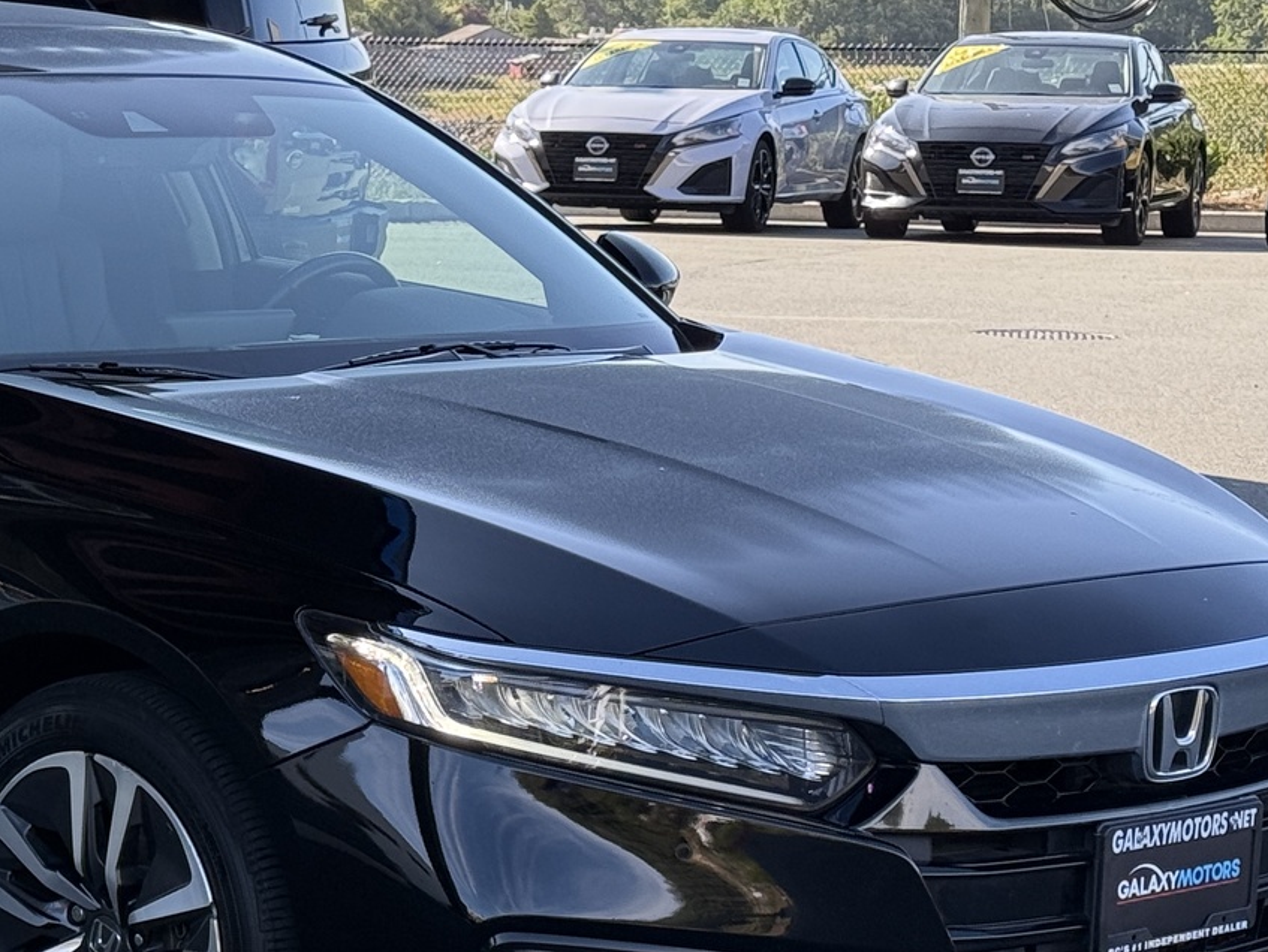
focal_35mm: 116
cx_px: 108
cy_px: 545
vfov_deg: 12.8
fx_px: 4251
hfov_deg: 16.7
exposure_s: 1/693
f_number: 1.78
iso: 64
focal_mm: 6.76
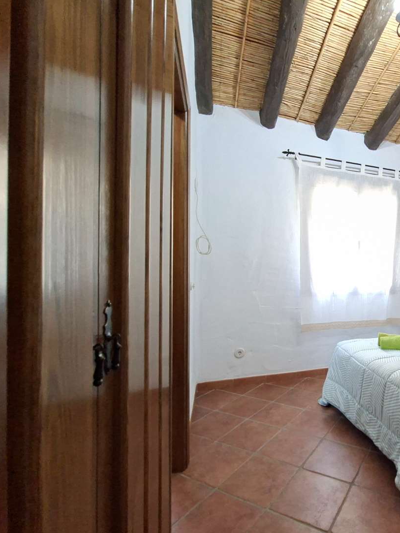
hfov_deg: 63.9
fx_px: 277
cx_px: 332
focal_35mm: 18
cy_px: 275
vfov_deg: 87.7
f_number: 2.2
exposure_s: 1/25
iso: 500
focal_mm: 1.74
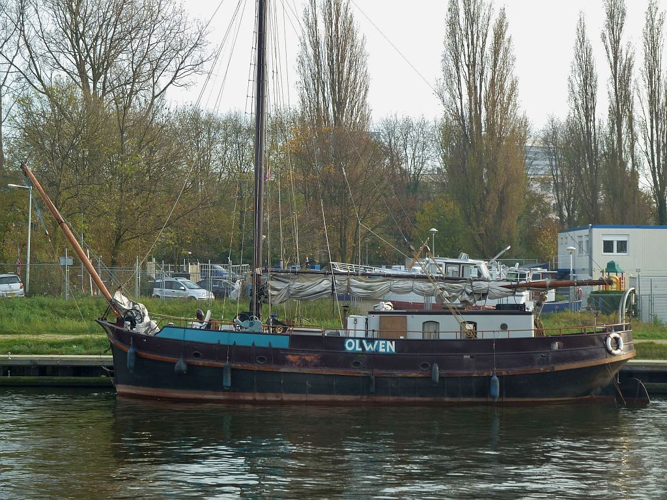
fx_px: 1599
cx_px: 334
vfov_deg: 17.8
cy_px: 250
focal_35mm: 83
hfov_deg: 23.6
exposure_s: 1/80
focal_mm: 13.7
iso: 80
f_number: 4.2
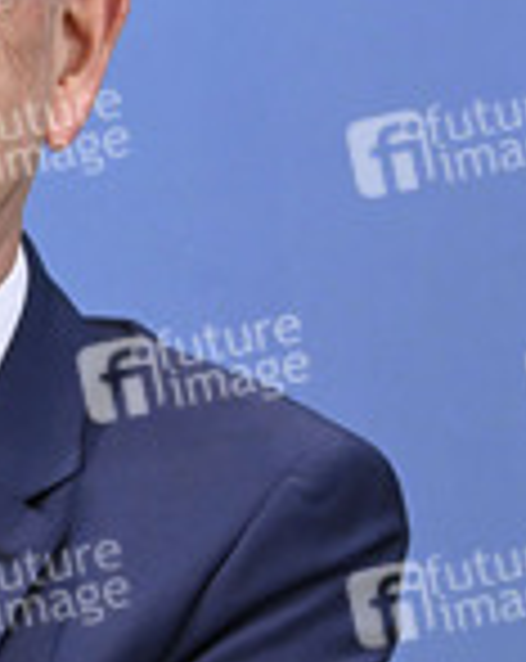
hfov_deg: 5.0
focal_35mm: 303
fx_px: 5915
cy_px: 257
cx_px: -375
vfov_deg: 6.4
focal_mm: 105
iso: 5000
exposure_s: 1/640
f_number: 6.3
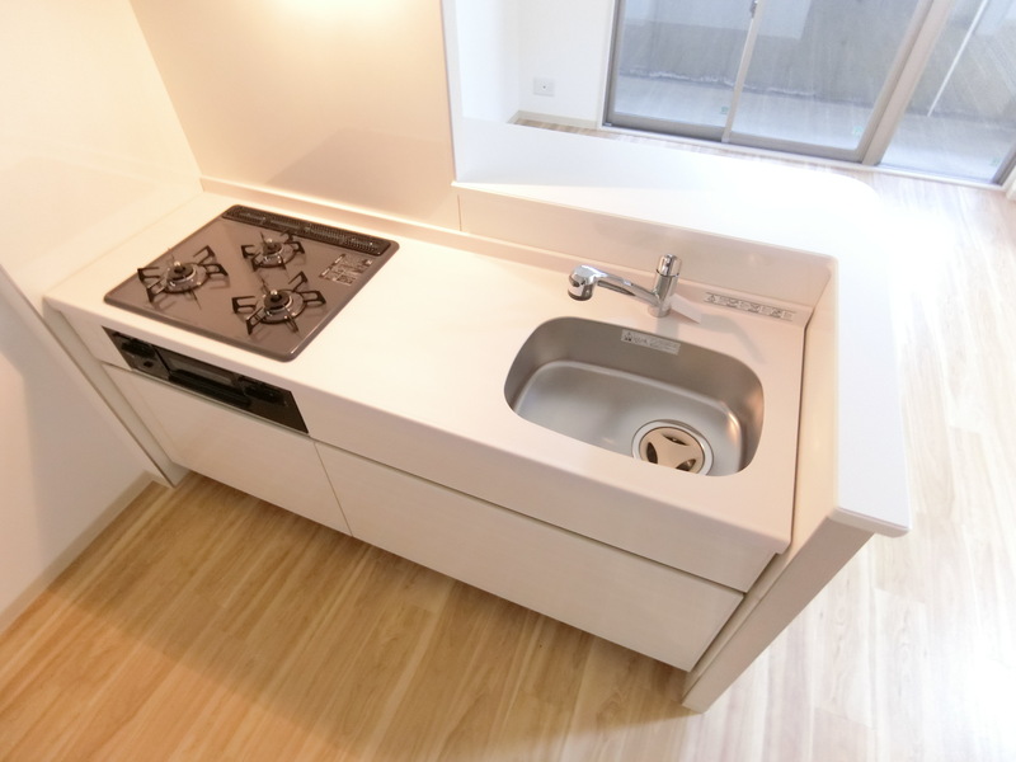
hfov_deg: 84.7
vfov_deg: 68.7
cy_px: 381
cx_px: 508
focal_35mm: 19
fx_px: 558
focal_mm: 4.06
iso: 640
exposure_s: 1/30
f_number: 2.7
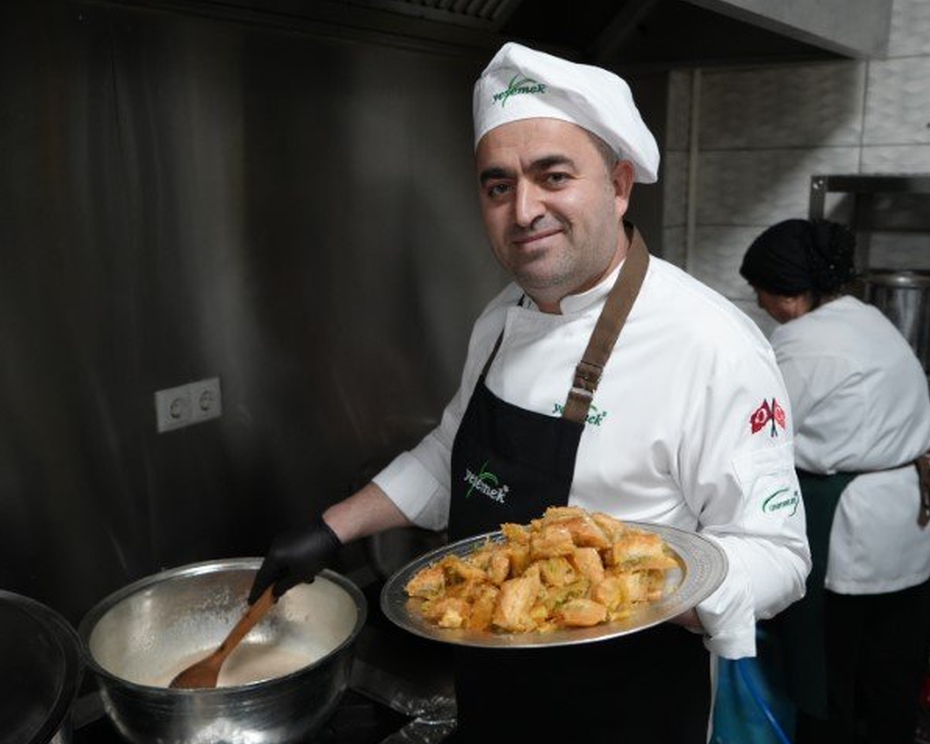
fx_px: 936
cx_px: 465
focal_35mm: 34
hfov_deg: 52.8
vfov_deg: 43.4
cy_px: 373
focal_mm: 30
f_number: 4
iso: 3200
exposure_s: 1/160
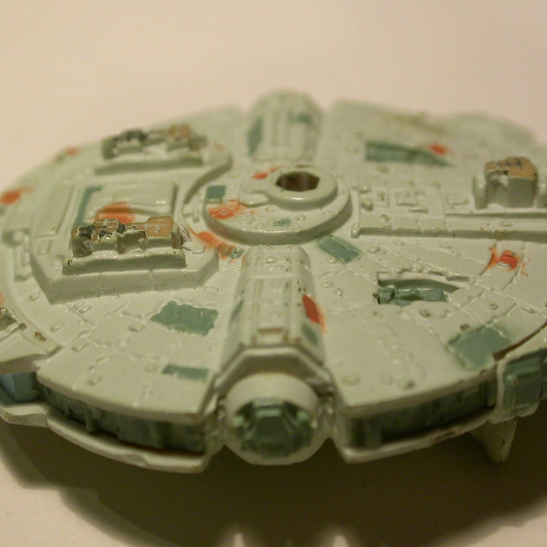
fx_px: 1537
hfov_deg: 20.2
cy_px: 274
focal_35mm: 86
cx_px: 266
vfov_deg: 20.2
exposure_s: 1/126
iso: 100
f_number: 4.3
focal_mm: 14.9
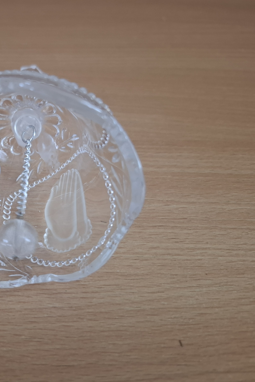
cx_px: 27
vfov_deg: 58.7
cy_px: 191
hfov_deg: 38.4
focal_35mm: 32
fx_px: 340
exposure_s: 1/25
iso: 400
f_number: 1.8
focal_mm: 5.54
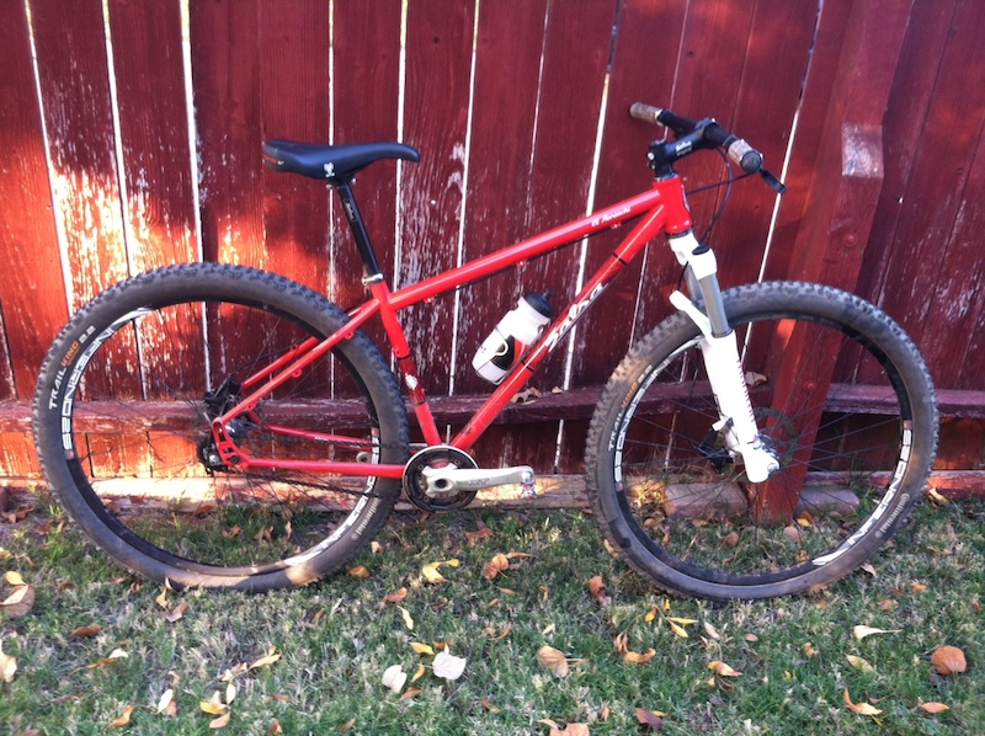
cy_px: 368
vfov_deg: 40.6
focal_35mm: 35
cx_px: 492
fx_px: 995
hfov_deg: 52.7
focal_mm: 3.85
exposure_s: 1/15
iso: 100
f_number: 2.8
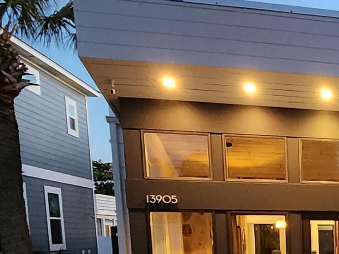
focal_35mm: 53
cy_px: 307
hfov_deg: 27.9
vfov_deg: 24.8
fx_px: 519
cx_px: 473
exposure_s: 1/24
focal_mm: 2.2
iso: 800
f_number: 2.2
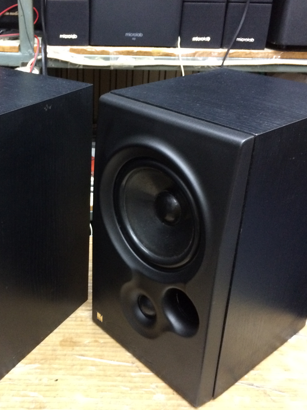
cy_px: 205
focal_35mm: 39
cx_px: 92
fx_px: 461
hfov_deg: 36.3
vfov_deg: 47.9
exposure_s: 1/20
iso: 320
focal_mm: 4.15
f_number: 2.2
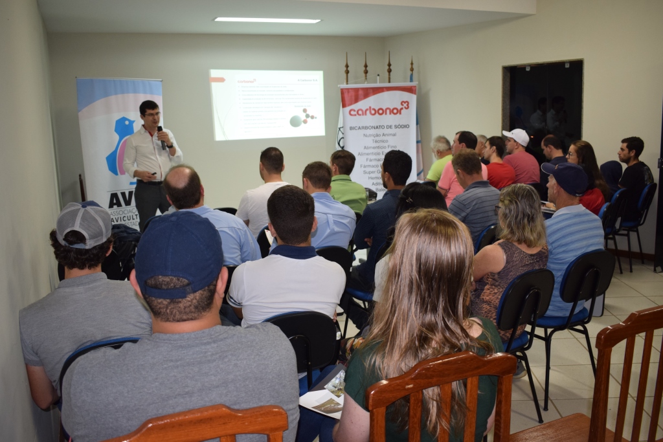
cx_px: 332
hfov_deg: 59.5
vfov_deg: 41.7
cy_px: 221
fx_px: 580
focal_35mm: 32
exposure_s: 1/60
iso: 800
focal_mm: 21
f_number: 4
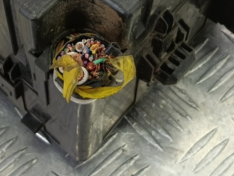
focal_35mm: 67
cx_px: 80
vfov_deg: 20.7
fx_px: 453
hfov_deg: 28.8
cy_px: -28
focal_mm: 4.11
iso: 106
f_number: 1.6
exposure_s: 1/50
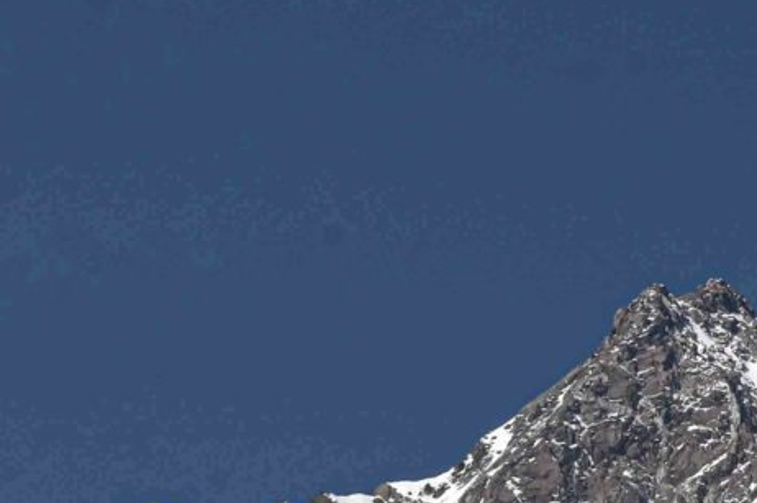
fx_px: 17455
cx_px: -709
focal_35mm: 831
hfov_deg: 2.5
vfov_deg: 1.6
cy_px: 854
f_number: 11
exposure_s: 1/1000
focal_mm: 200
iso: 200
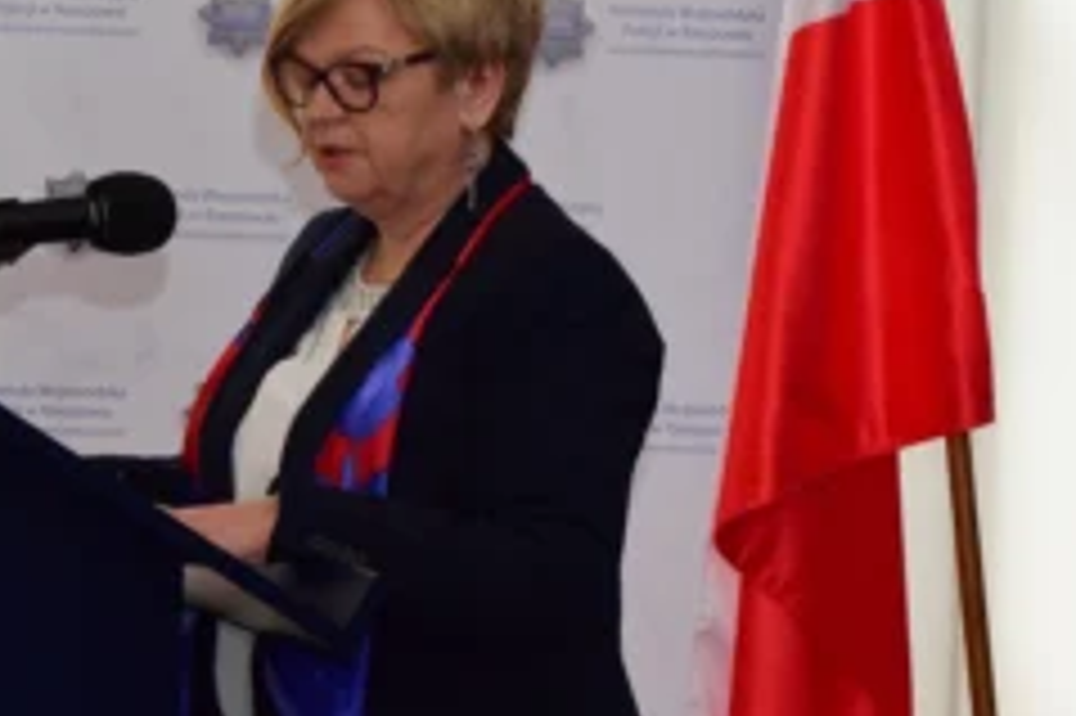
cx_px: 608
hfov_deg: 8.1
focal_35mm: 254
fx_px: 7586
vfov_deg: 5.4
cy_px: 392
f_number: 10
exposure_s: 1/80
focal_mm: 90
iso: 3200
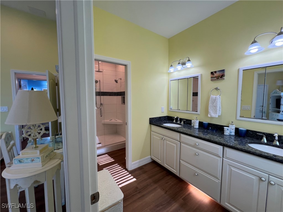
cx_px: 142
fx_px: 106
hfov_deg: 106.2
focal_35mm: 13
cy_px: 106
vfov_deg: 89.9
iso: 50
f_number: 1.8
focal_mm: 1.57
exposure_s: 1/120
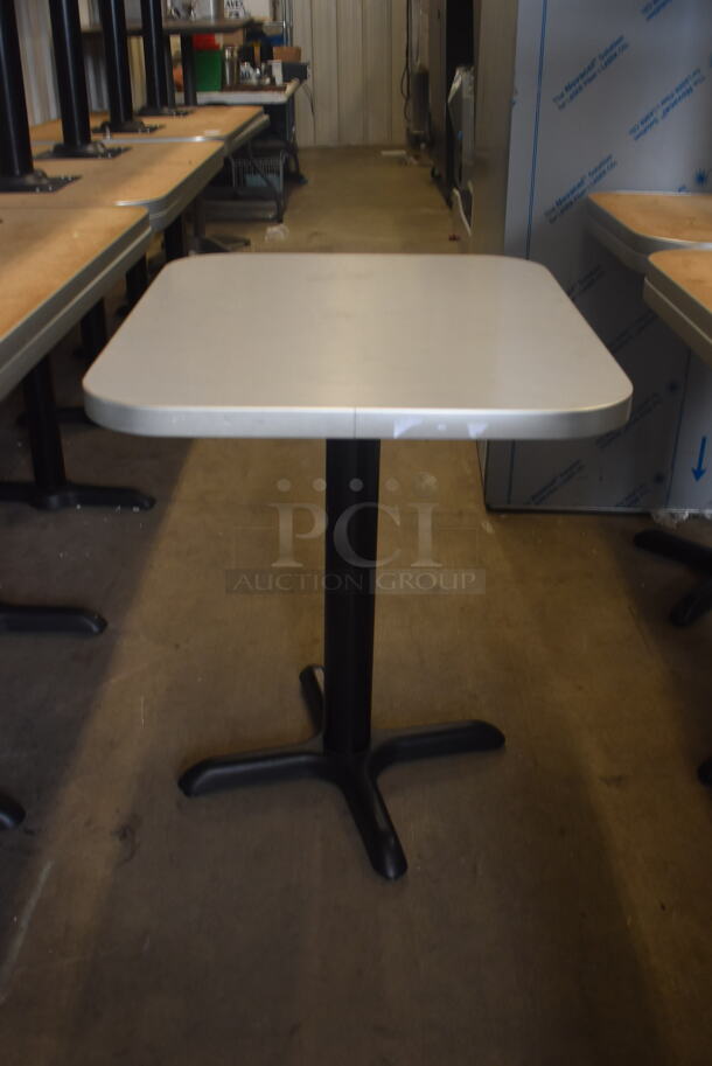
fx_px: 1066
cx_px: 356
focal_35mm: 36
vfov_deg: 53.1
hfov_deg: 36.9
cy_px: 533
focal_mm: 24
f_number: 3.8
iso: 900
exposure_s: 1/125
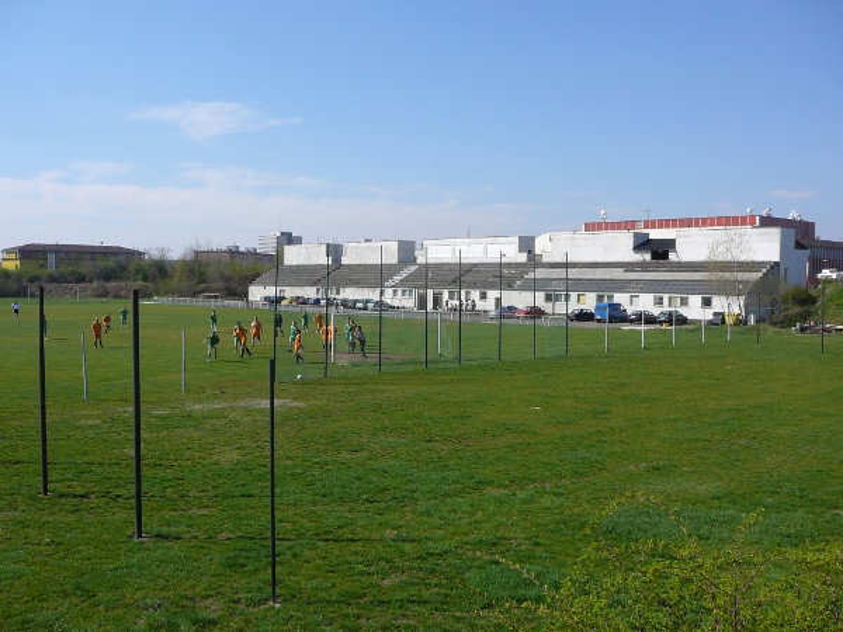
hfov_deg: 52.6
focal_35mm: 35
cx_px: 422
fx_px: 852
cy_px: 316
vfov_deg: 40.7
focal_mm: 5.2
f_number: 5
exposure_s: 1/500
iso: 80
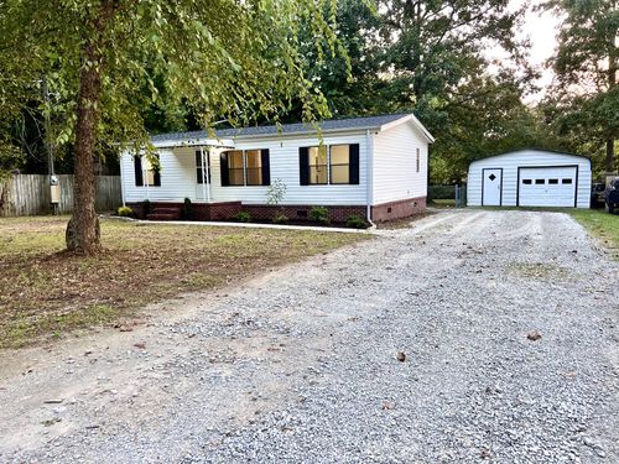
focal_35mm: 26
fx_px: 465
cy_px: 232
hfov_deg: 67.3
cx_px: 310
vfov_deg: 53.1
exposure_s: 1/118
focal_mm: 5.7
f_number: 1.5
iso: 125
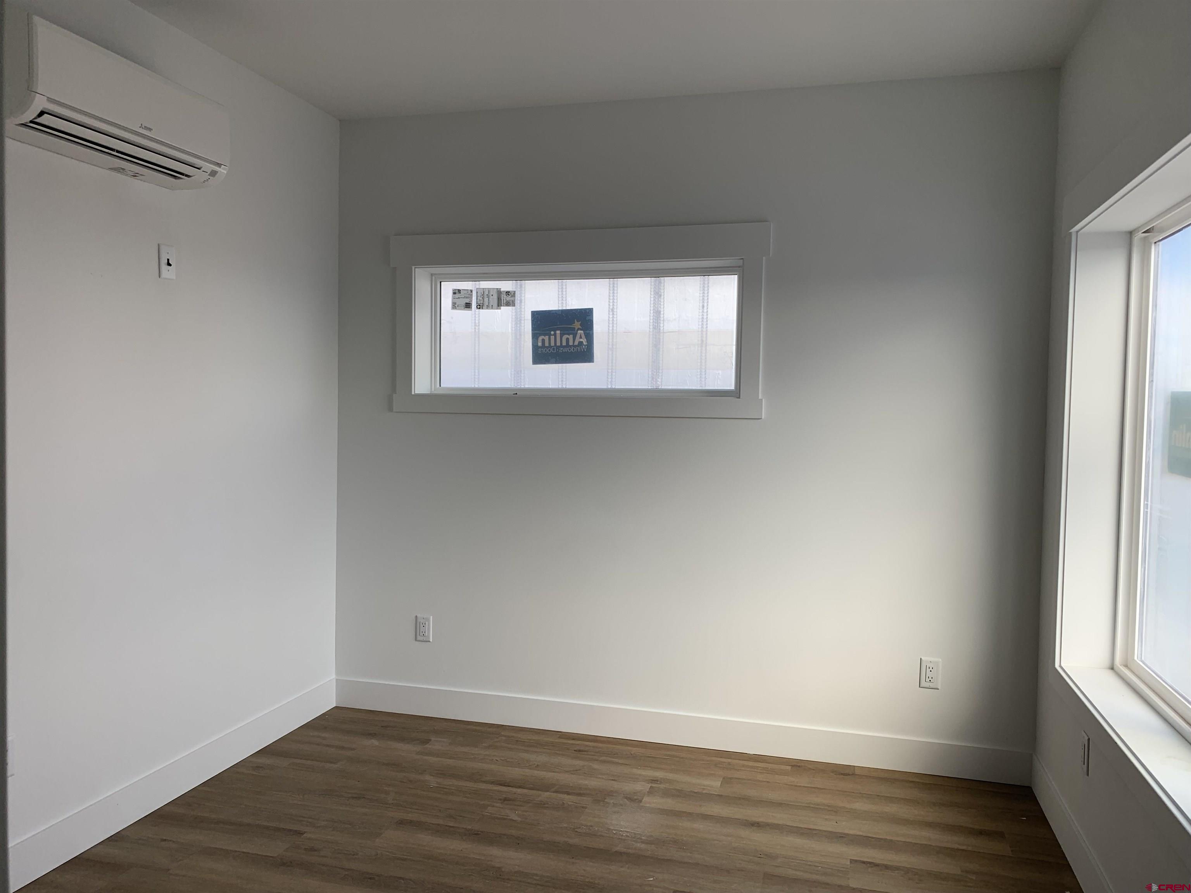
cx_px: 596
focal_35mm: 26
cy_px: 446
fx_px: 895
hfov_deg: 67.3
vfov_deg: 53.1
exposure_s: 1/217
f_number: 1.8
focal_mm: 4.25
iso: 25
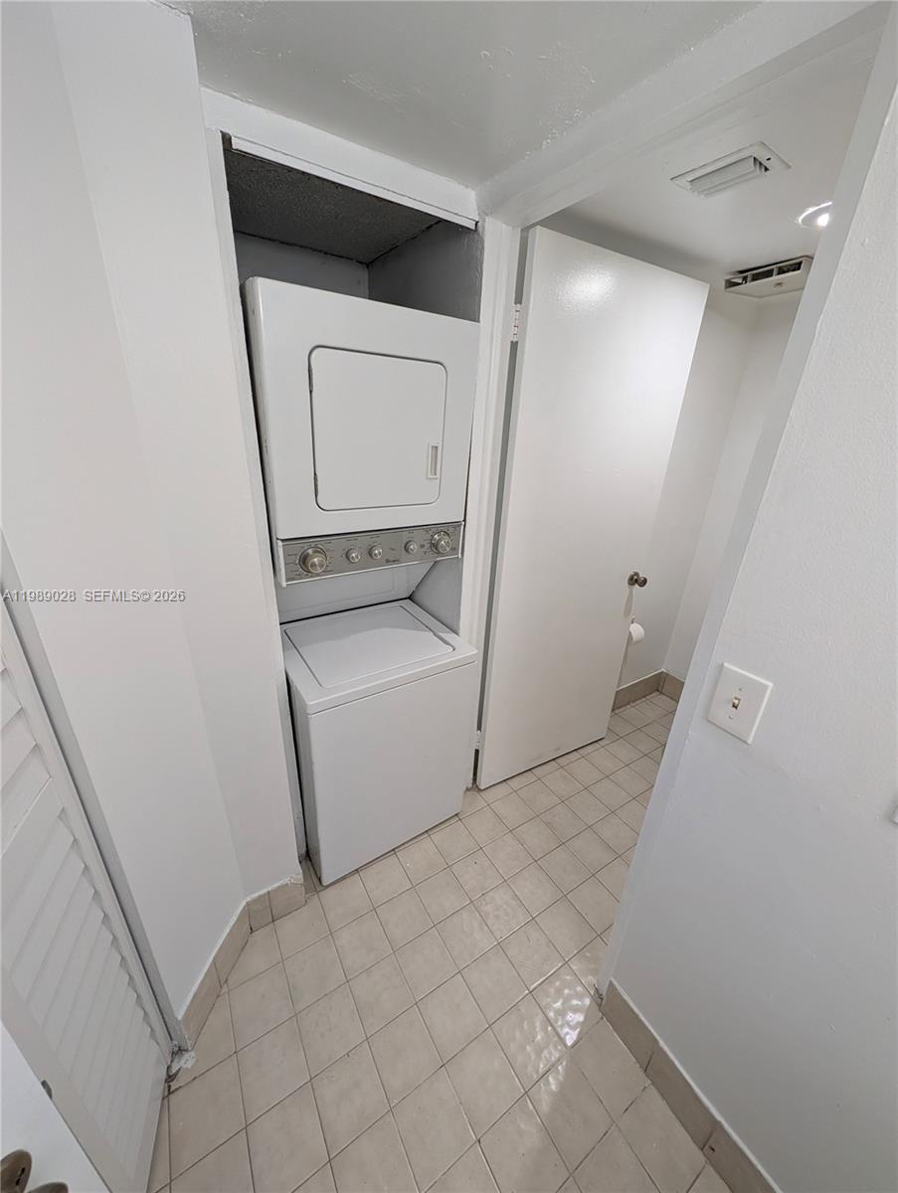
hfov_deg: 94.6
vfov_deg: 110.5
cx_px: 449
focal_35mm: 12
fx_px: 414
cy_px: 596
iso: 204
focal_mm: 2.02
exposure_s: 1/120
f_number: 1.7
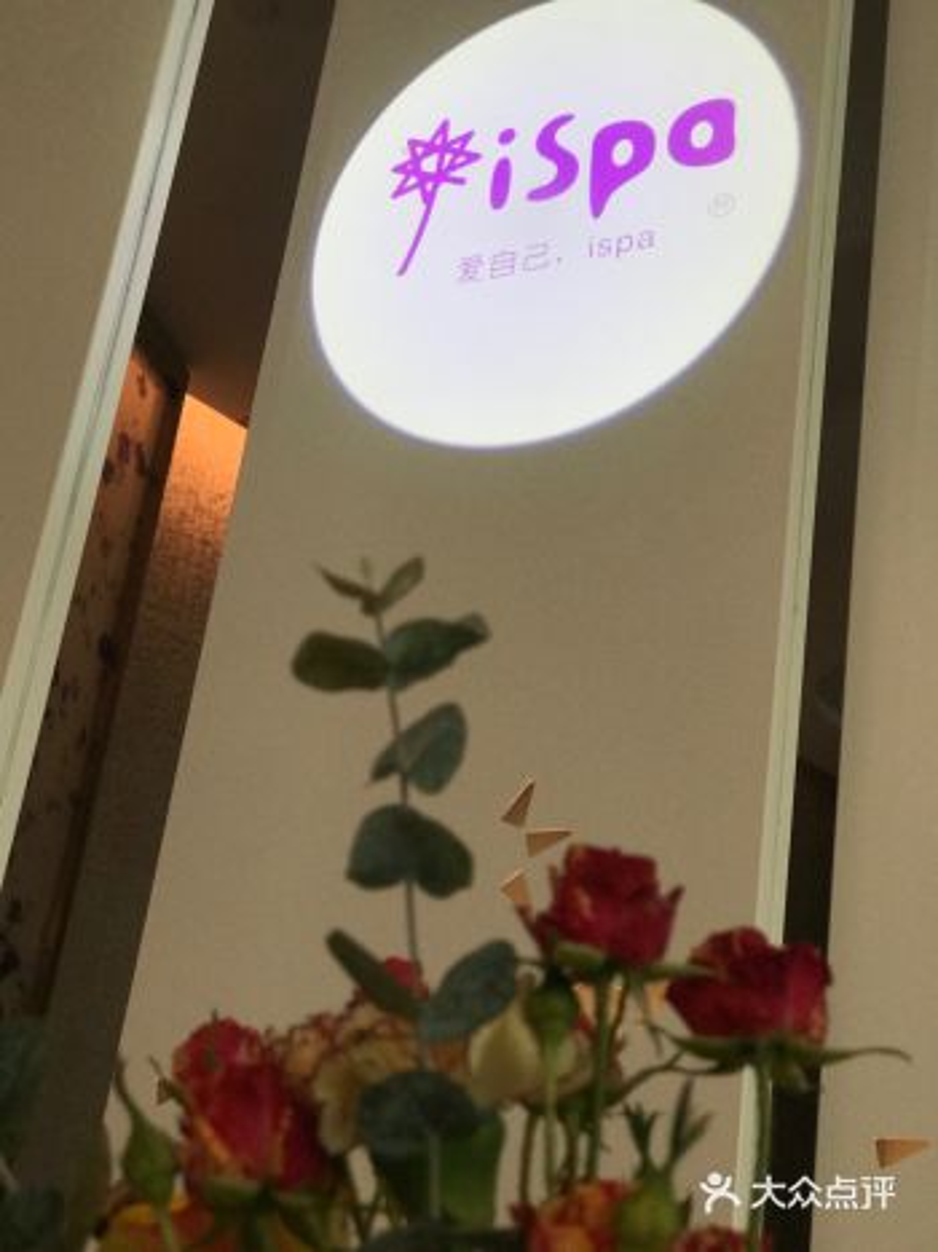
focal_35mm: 57
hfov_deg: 25.6
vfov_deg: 33.8
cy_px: 626
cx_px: 469
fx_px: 2060
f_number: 2.8
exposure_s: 1/100
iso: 32
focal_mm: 6.6
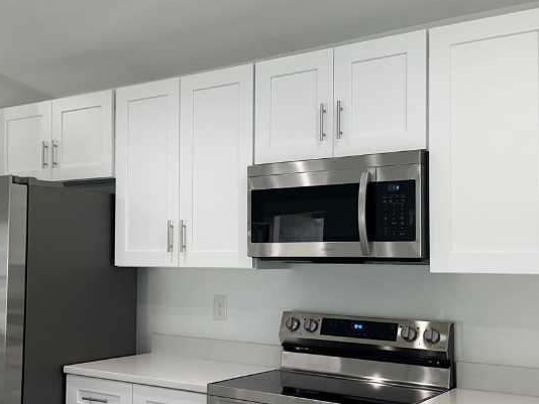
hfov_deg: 40.9
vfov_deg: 31.5
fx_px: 717
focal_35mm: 46
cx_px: 198
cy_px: 227
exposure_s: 1/120
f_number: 1.78
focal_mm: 6.86
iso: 100
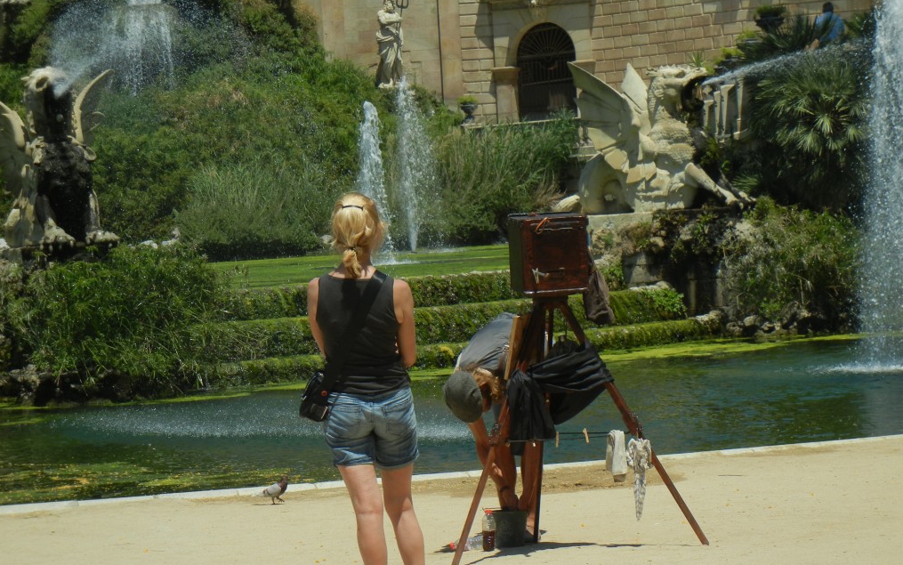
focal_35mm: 124
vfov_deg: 10.6
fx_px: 3052
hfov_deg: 16.8
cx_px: 449
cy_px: 333
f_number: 9.2
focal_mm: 20.9
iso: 160
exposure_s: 1/392
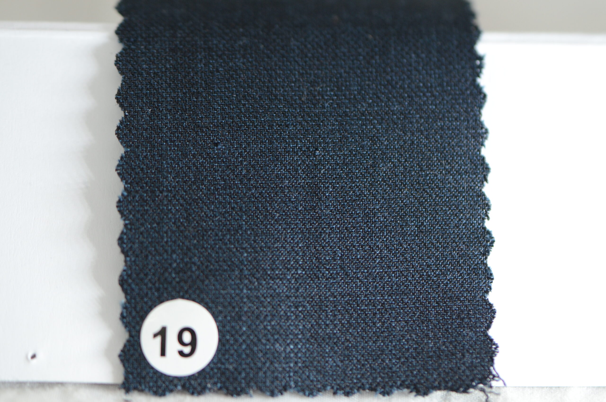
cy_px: 201
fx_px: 2268
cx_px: 303
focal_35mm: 135
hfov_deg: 15.2
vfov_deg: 10.1
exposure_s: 1/125
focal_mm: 90
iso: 800
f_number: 3.8
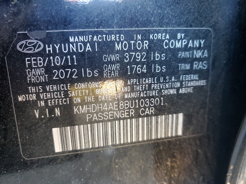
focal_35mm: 26
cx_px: 123
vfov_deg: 53.1
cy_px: 92
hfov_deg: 67.3
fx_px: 185
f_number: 1.5
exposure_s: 1/60.2
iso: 320
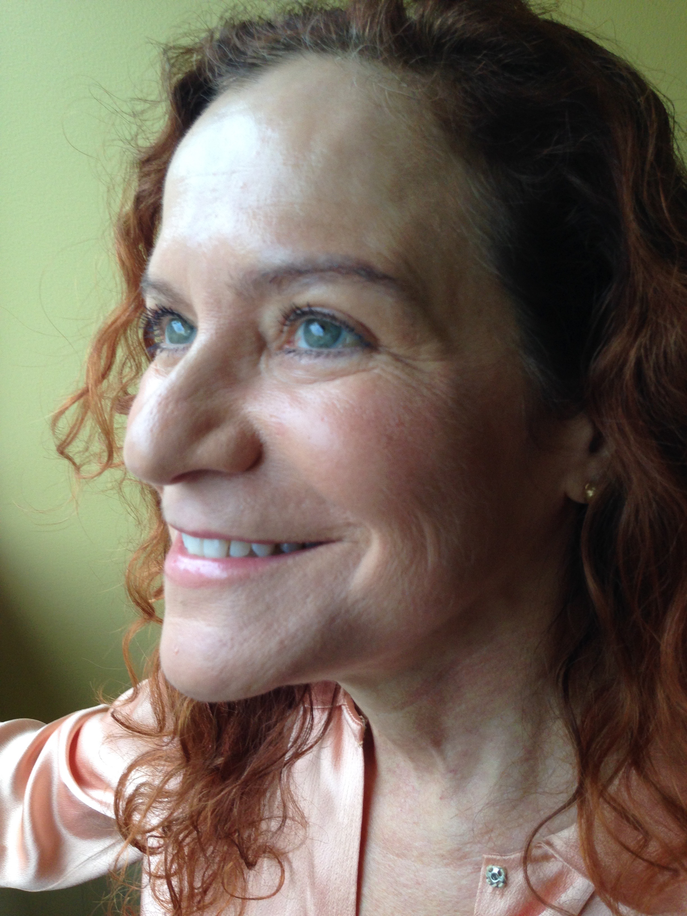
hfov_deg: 42.9
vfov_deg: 55.4
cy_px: 458
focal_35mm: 33
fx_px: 873
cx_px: 344
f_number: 2.4
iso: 80
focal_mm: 4.12
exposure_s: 1/120
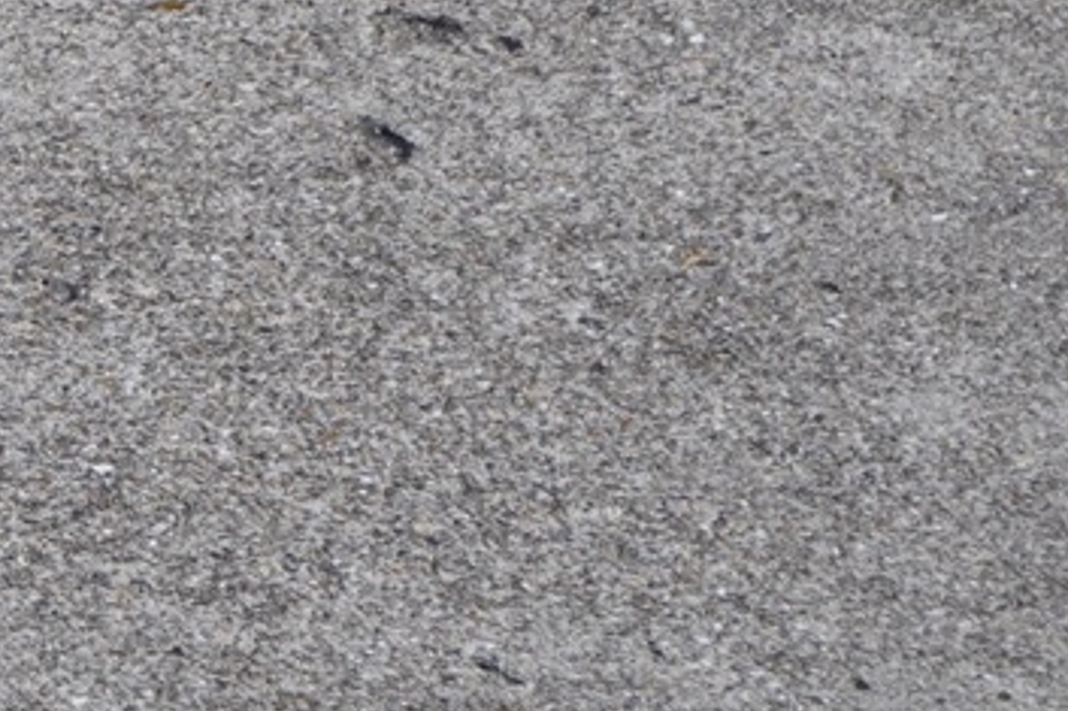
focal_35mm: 305
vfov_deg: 4.4
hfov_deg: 6.6
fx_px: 9044
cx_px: -868
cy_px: -1144
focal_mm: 56
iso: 100
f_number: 5.6
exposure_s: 1/160
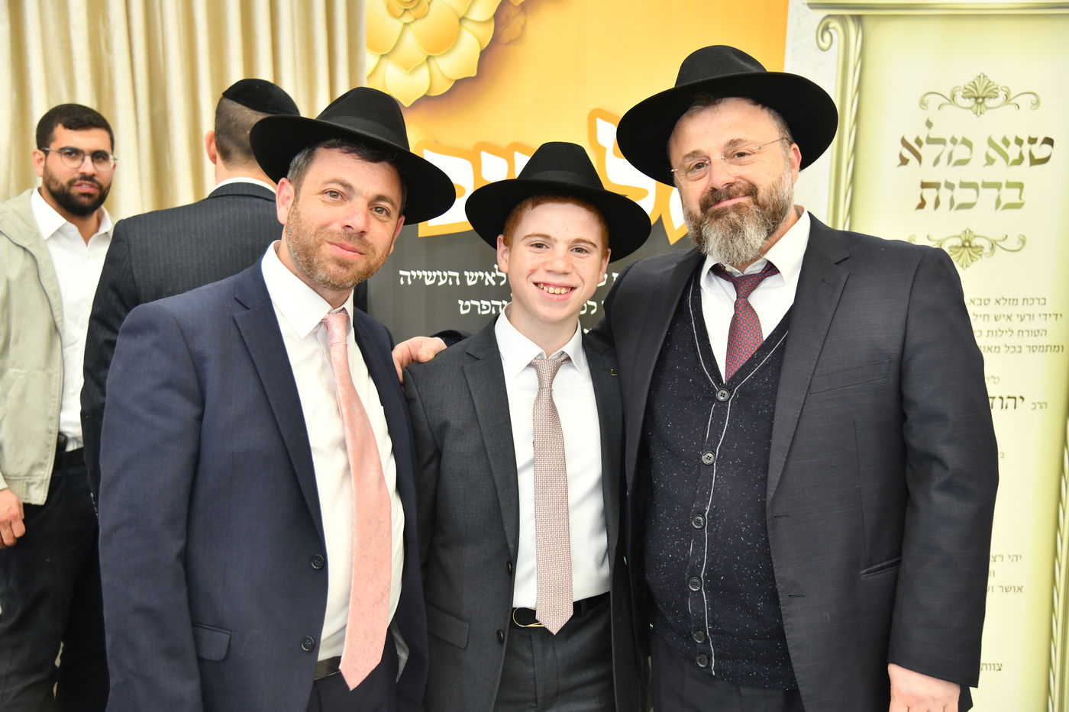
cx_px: 534
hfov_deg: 44.5
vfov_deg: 30.5
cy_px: 356
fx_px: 1306
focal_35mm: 44
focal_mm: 44
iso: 1000
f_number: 4.5
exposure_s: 1/200
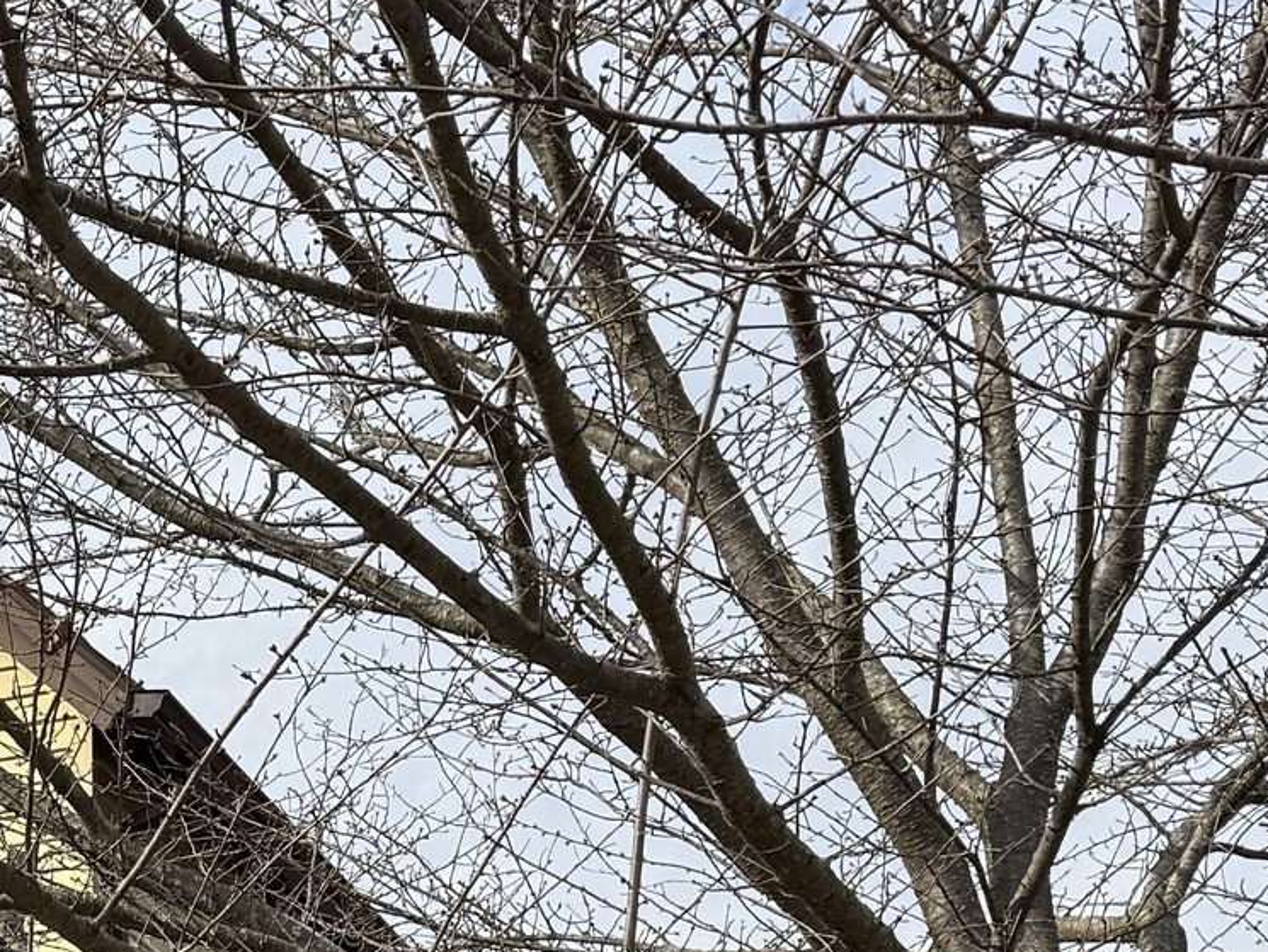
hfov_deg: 18.8
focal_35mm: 99
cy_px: 1466
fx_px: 3627
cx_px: -245
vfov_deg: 13.9
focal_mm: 6.76
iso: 80
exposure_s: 1/3425
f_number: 1.78
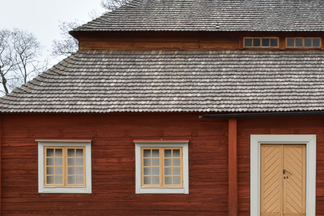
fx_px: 702
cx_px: 281
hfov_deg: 25.3
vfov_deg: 17.5
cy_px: 135
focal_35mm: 78
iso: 400
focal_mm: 24
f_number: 16
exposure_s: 1/100
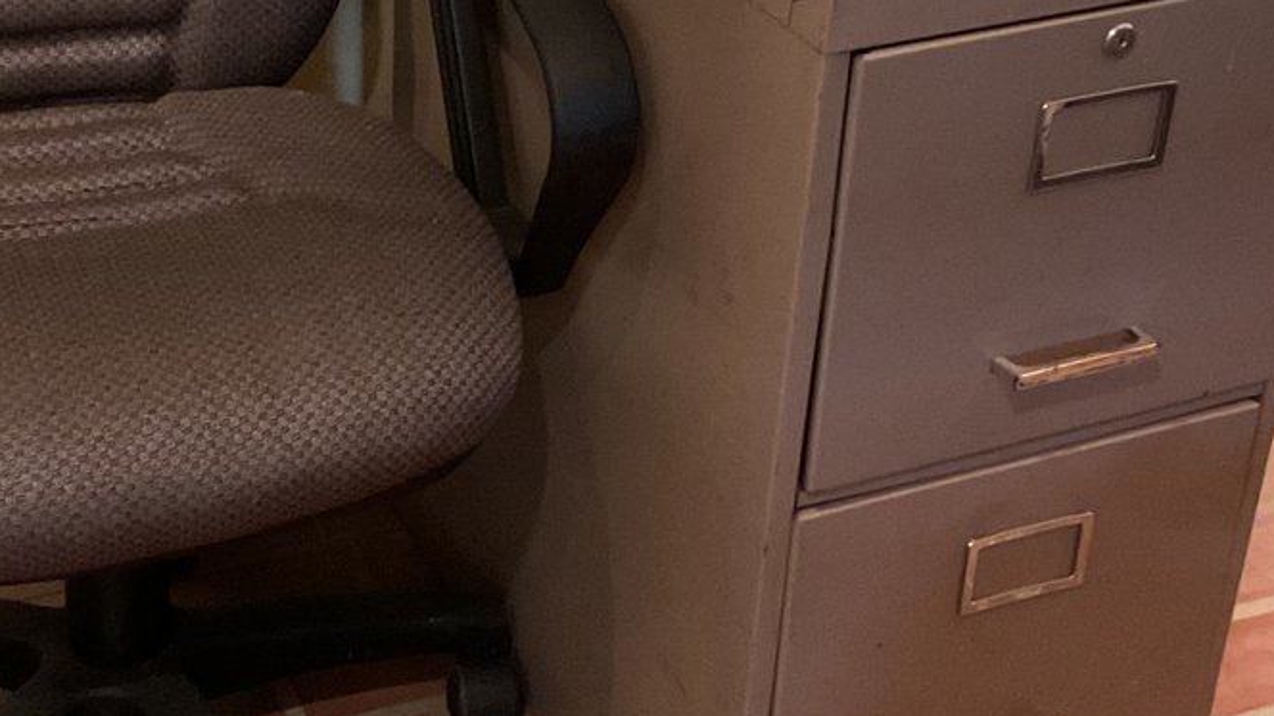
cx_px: 463
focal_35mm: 72
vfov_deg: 16.7
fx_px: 2431
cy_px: 195
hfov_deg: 29.2
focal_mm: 3
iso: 400
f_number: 1.8
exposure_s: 1/30
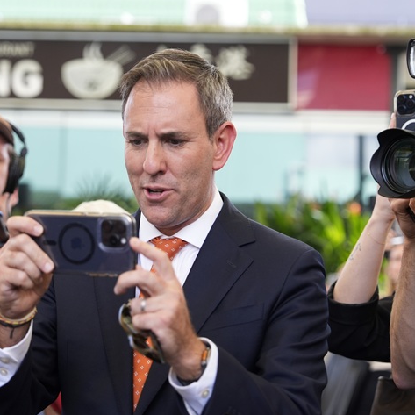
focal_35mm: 76
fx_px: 1031
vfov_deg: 22.8
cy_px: 204
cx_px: 203
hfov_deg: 22.8
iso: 500
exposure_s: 1/500
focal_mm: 58
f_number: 2.8
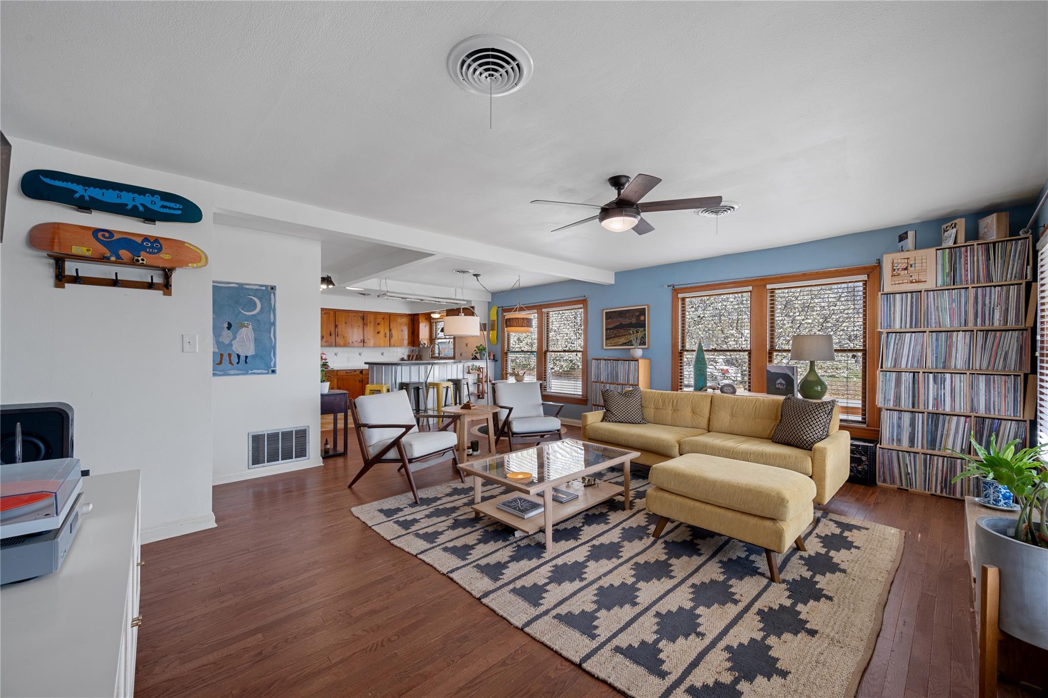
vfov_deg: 81.2
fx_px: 407
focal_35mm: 14
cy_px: 349
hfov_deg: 104.3
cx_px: 524
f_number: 9
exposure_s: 1/2.5
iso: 100
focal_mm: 14
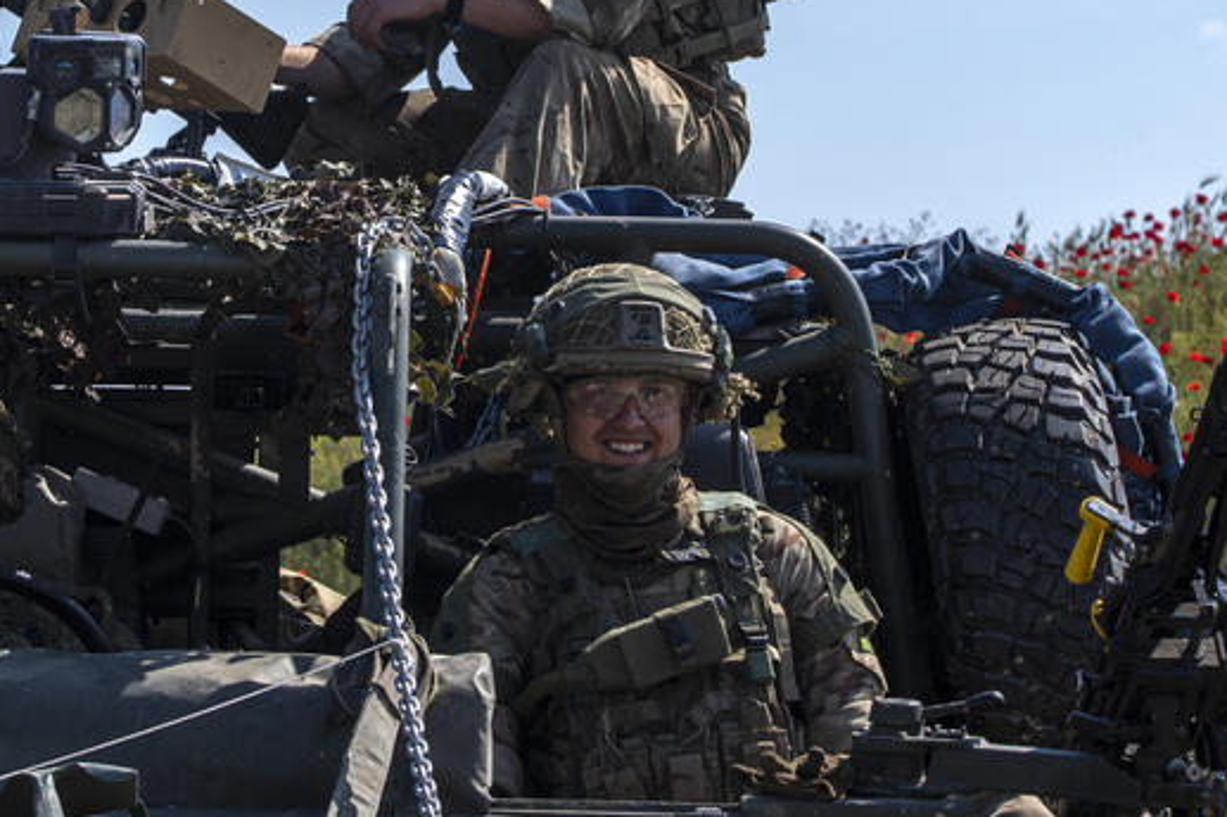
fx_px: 9094
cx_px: 444
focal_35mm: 267
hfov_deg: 7.7
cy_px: 222
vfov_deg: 5.1
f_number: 11
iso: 400
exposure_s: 1/640
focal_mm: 150
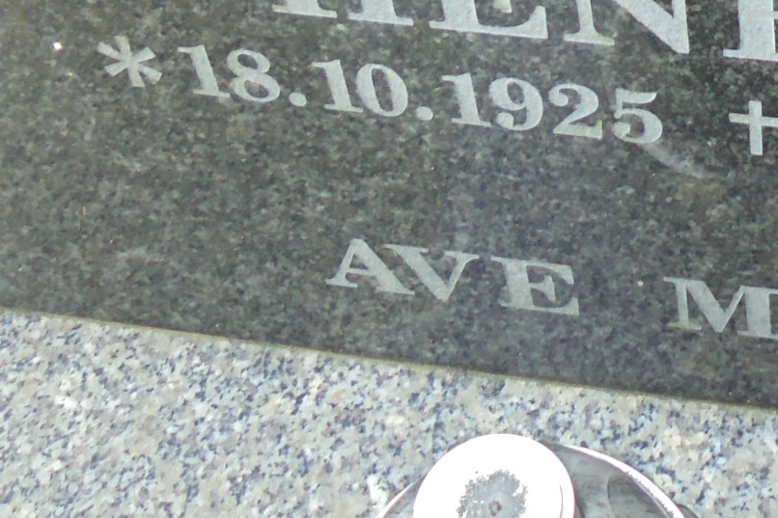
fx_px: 1880
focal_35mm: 87
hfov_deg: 22.6
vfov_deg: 14.3
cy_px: -333
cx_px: 748
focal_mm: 4.6
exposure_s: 1/80
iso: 100
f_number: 3.5
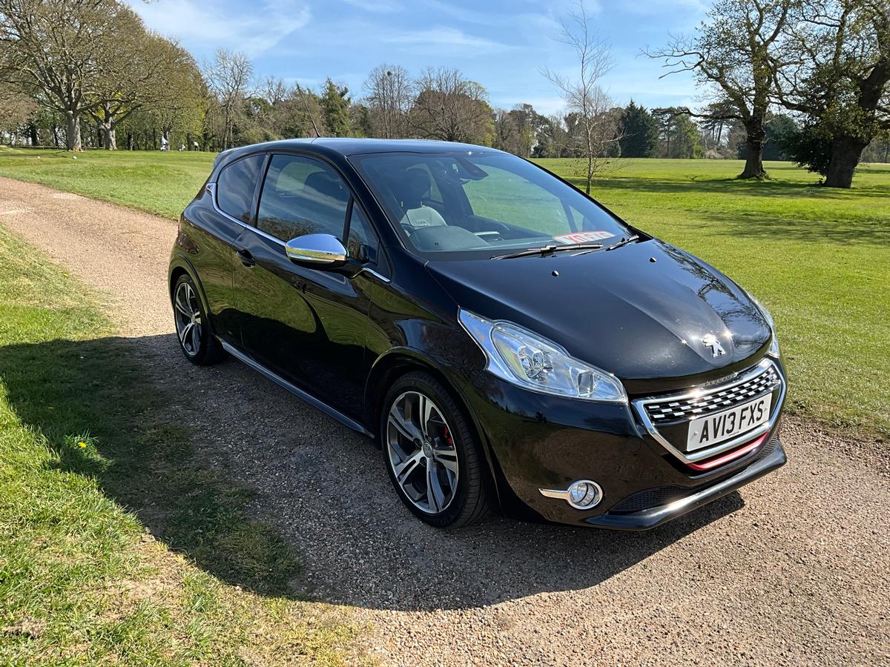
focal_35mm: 29
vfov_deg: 48.2
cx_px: 445
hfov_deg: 61.7
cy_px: 334
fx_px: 746
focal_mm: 3
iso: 25
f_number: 1.8
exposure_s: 1/759
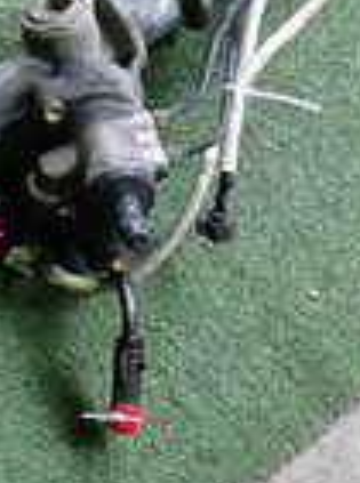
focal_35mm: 128
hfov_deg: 11.5
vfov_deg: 15.3
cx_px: 171
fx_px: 1783
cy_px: 72
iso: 200
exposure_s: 1/60
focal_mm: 5.4
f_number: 2.3
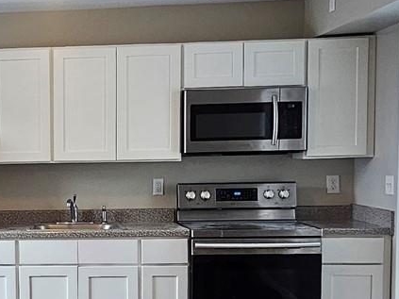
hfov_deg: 27.6
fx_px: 726
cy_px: 221
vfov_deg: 23.1
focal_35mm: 63
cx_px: -58
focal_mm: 2.2
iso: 125
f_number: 2.2
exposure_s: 1/60
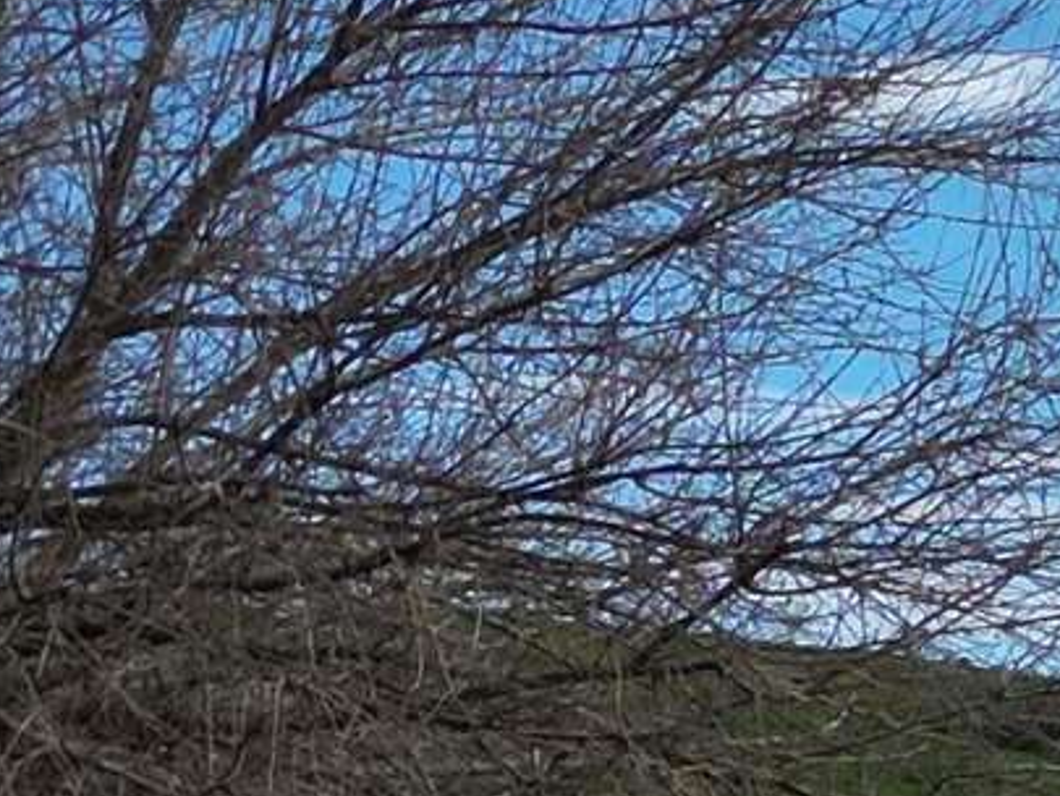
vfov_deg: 8.1
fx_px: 5575
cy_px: 628
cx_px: 1591
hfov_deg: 10.5
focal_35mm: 182
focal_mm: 6.72
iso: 100
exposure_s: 1/2500
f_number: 1.7
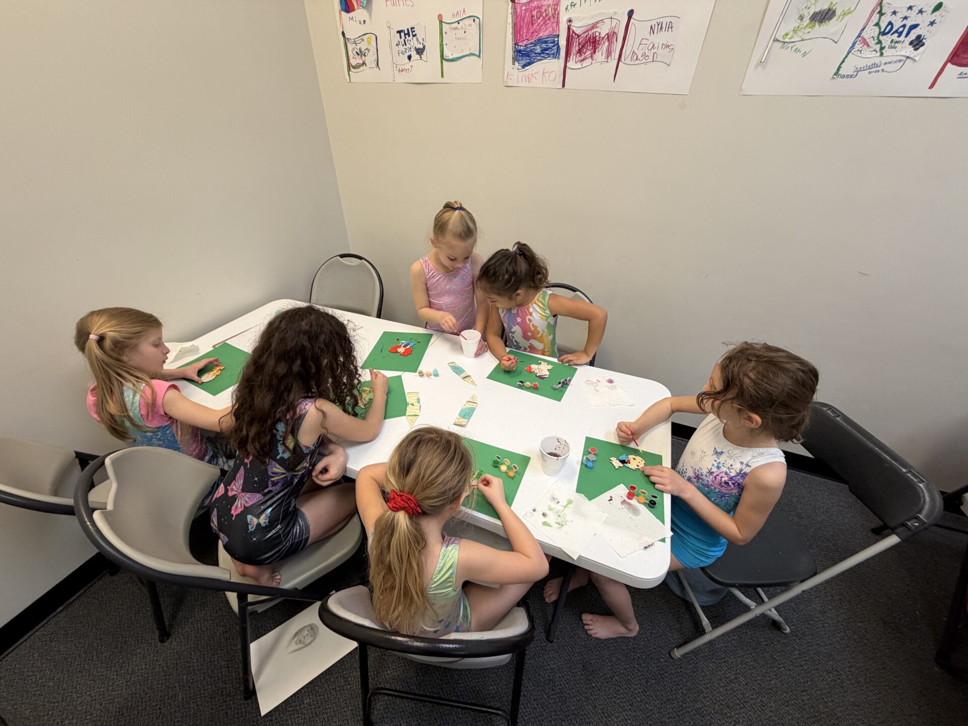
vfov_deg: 85.7
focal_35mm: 14
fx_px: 391
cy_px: 363
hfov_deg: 102.1
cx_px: 484
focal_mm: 2.22
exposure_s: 1/61
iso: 200
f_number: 2.2
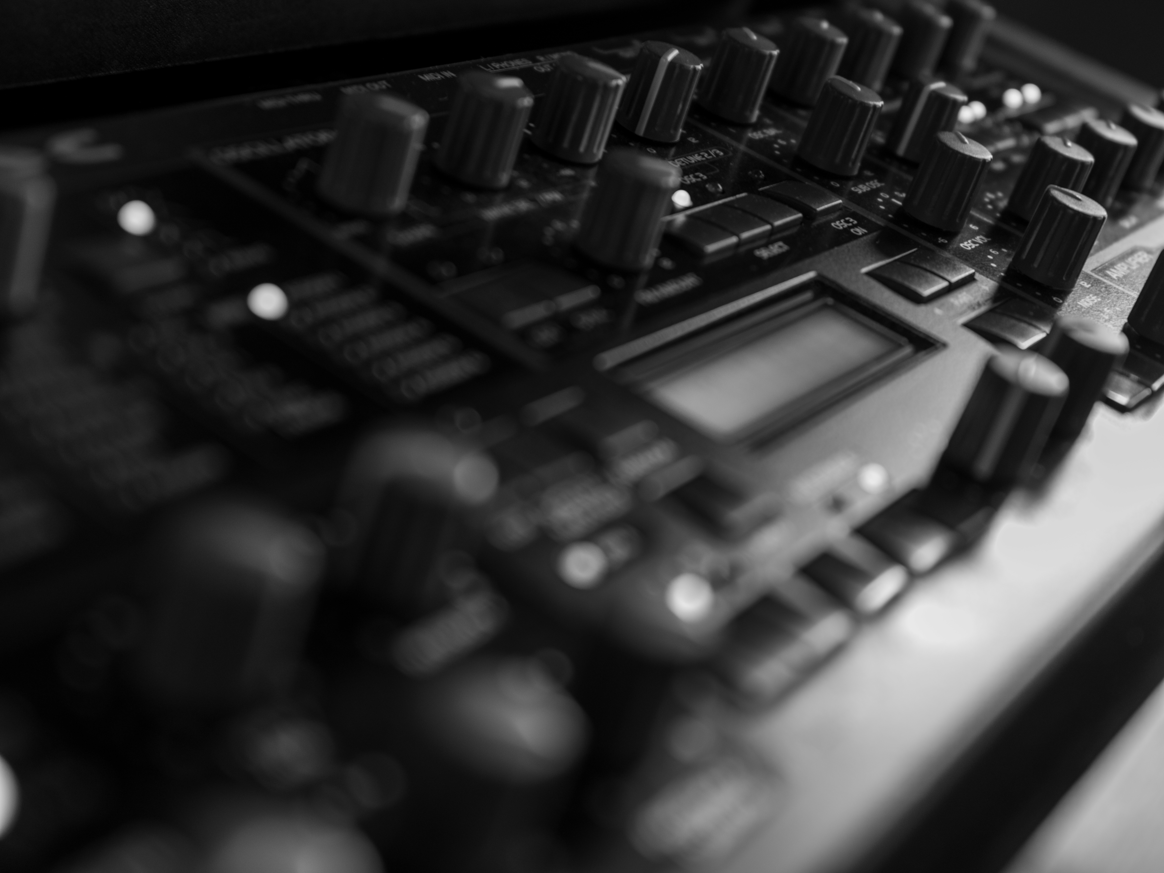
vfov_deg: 26.6
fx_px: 1849
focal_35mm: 55
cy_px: 436
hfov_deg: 34.9
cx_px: 582
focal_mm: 70
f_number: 5.6
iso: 1000
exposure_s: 1/3
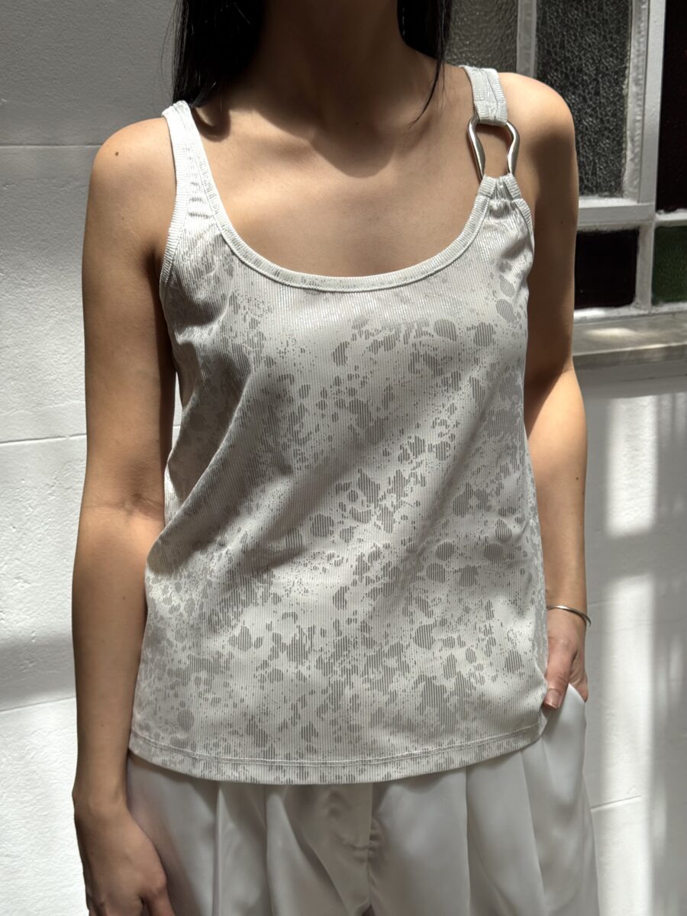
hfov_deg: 30.3
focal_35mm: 48
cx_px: 344
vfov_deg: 39.7
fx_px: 1270
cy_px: 458
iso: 64
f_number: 1.78
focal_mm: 6.76
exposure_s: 1/2611
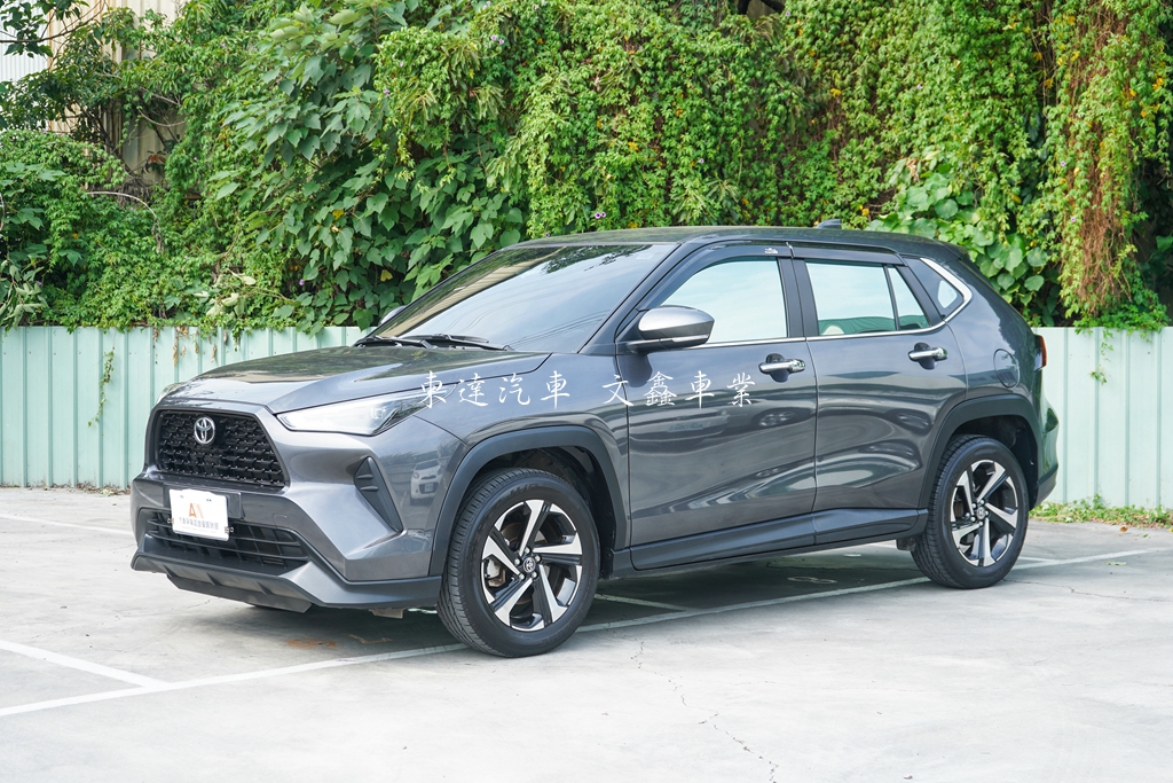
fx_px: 1923
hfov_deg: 33.9
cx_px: 586
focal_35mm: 59
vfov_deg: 23.0
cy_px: 392
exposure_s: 1/100
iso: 100
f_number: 6.3
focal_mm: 59
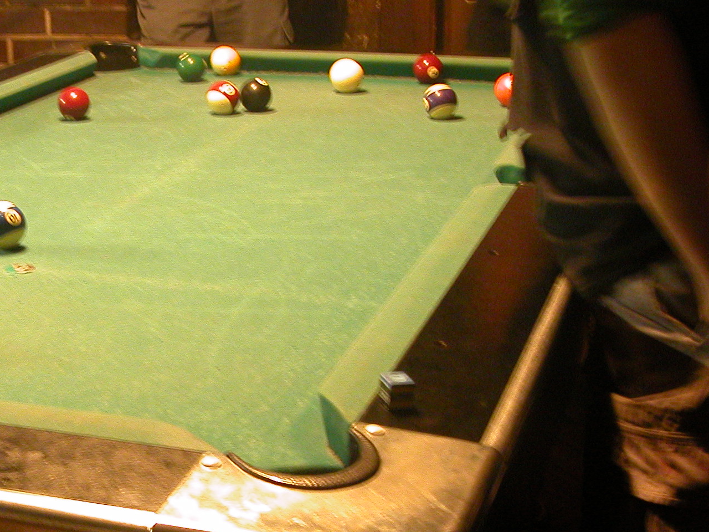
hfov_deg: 26.8
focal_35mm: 70
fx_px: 1434
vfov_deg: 20.9
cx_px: 73
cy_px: 377
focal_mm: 8.9
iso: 320
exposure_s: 1/3.5
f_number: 2.8
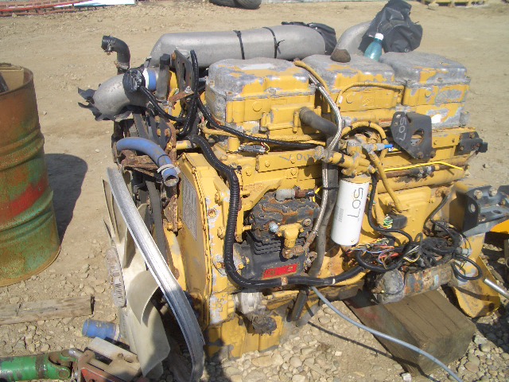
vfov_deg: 40.7
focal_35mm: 35
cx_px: 254
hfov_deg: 52.6
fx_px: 515
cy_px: 191
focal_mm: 5.8
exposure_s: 1/400
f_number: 4.3
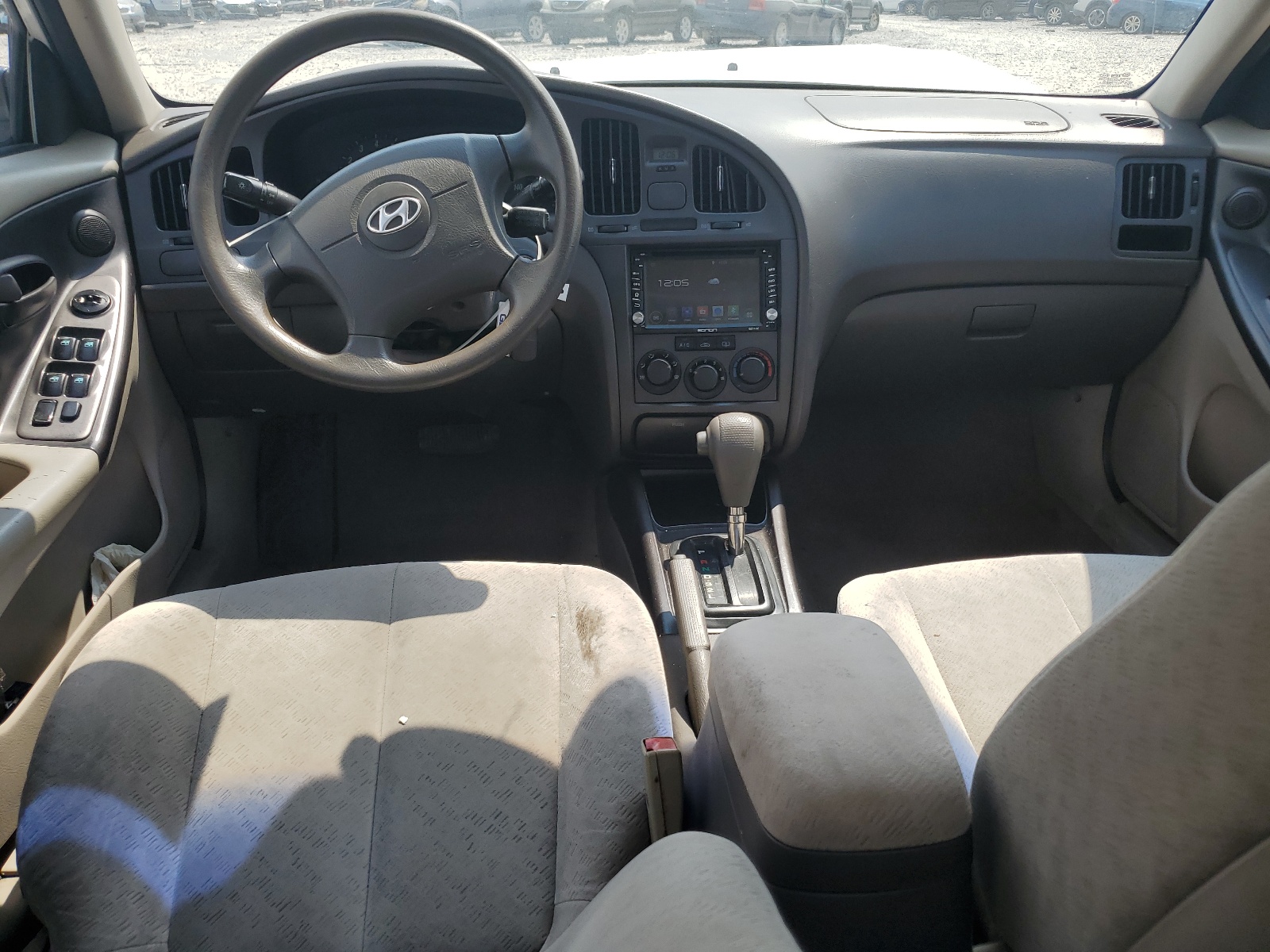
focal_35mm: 26
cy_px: 476
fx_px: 954
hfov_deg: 67.3
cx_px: 635
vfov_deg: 53.1
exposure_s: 1/1429
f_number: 1.5
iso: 50
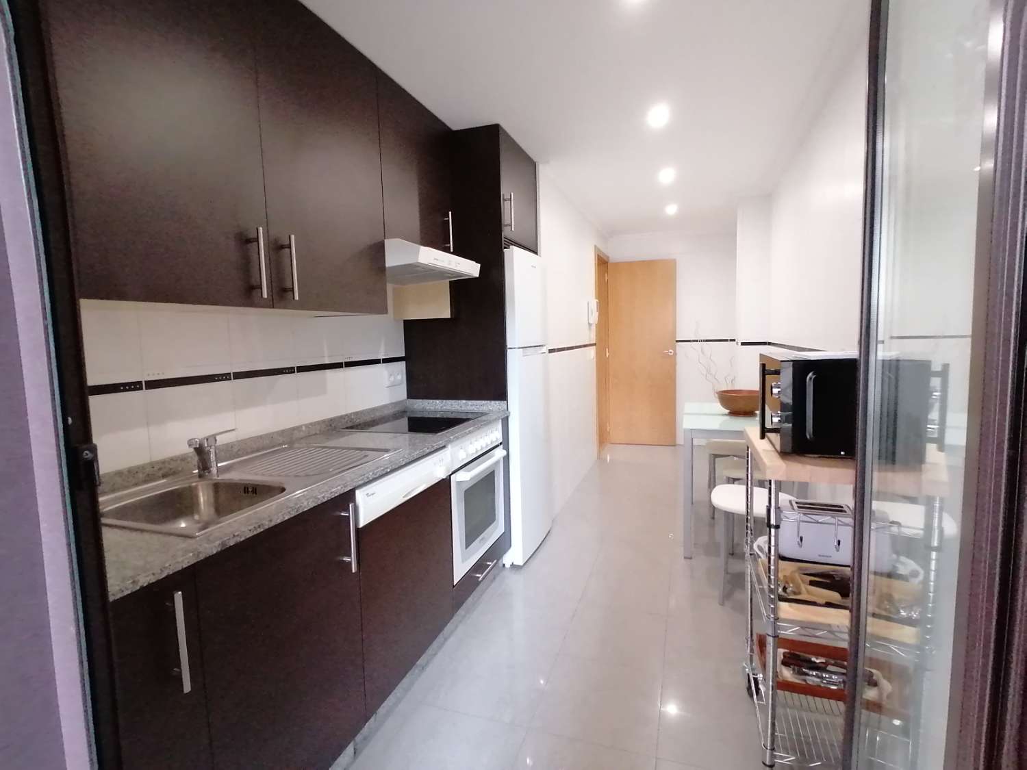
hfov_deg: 91.0
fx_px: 504
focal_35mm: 17
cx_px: 514
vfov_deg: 74.7
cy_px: 385
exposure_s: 1/33.3
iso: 400
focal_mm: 2.84
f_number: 2.4
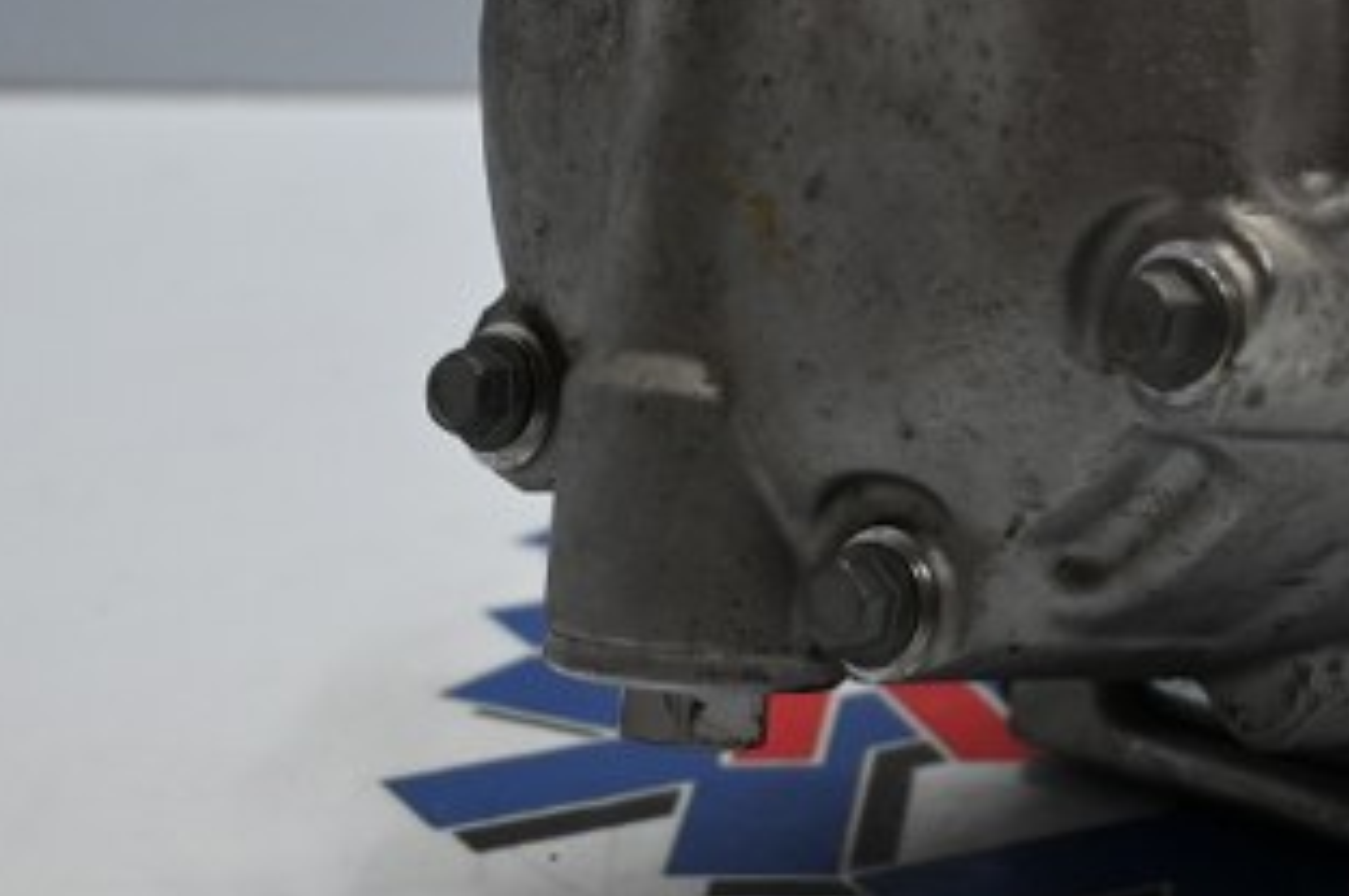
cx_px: 1349
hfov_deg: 17.9
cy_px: 84
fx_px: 4165
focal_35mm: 111
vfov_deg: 12.2
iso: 800
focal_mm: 29
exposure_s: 1/125
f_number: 4.8
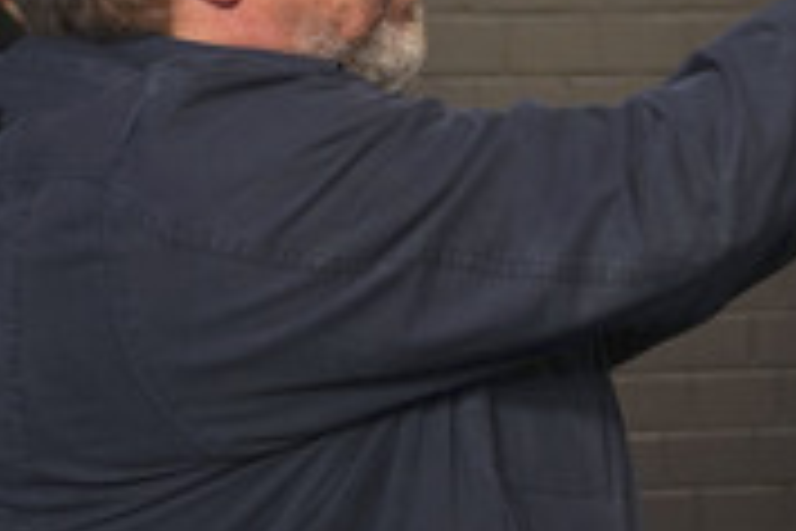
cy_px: 207
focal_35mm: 89
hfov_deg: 21.7
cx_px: 866
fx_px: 1968
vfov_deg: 15.3
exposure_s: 1/250
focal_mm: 35
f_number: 4.5
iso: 2500
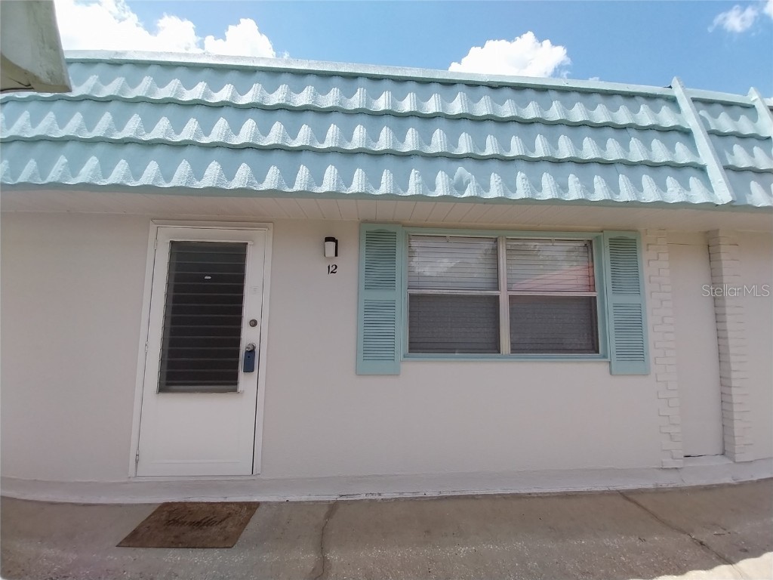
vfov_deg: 89.9
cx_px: 386
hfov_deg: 106.2
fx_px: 290
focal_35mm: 13
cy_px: 290
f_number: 2.2
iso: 64
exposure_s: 1/1239
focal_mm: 1.13
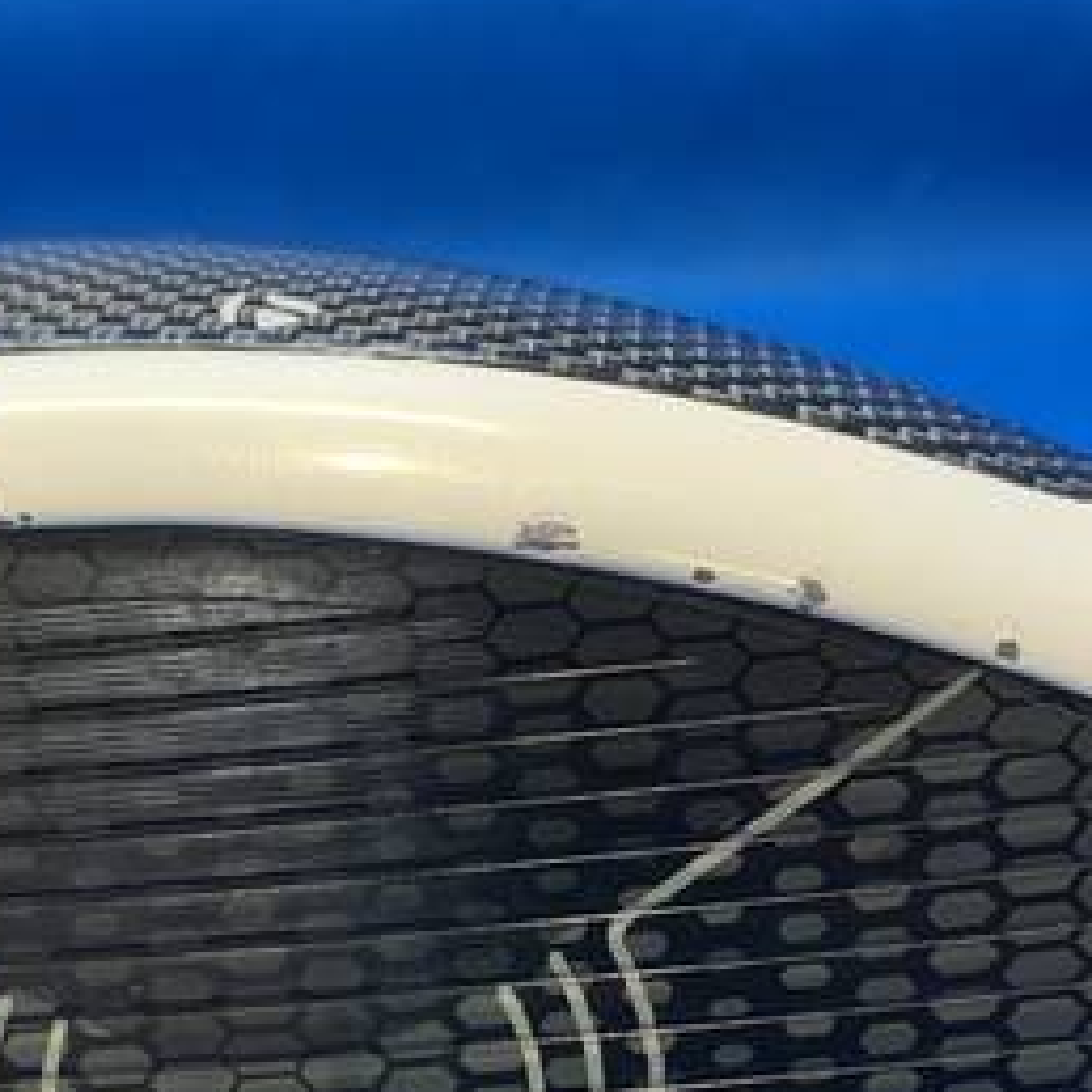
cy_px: 817
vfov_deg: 29.6
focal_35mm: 57
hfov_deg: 29.8
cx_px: 347
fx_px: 2034
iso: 160
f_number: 1.8
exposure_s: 1/60
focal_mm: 4.25
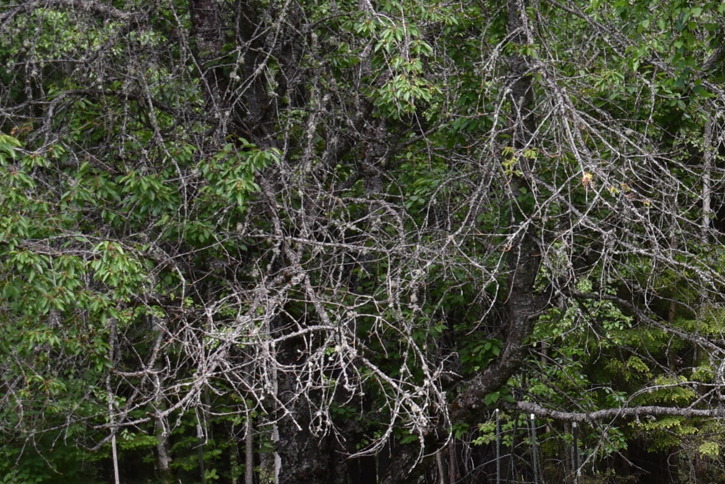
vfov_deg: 10.4
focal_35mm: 131
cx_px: 834
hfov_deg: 15.2
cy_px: 462
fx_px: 2638
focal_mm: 34
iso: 100
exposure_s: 1/125
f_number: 4.5
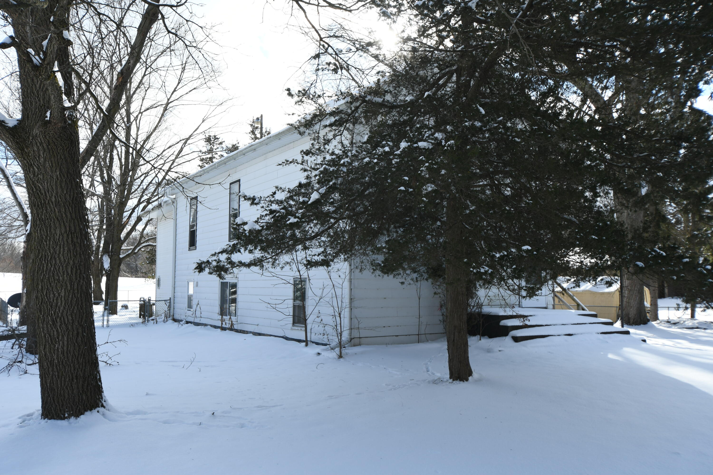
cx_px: 356
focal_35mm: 30
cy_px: 238
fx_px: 594
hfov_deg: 61.9
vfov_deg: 43.6
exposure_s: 1/125
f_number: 8
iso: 100
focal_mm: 20
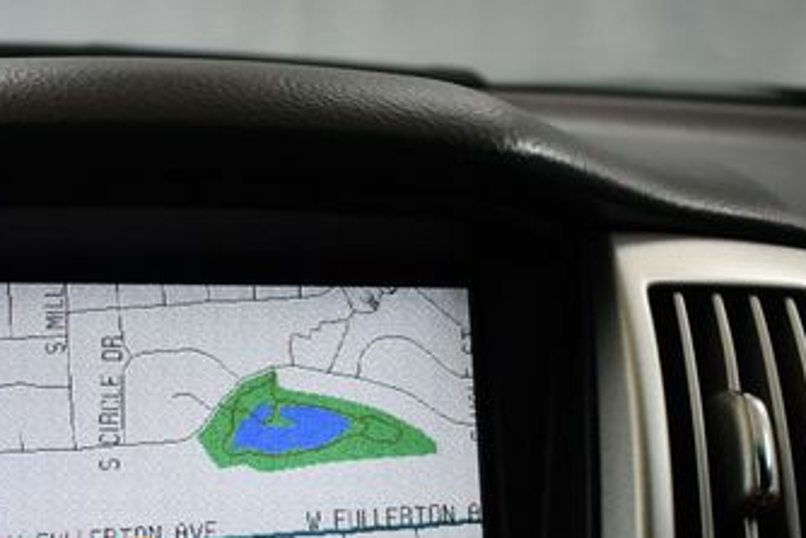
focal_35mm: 69
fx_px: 1545
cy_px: 468
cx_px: 125
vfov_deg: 19.4
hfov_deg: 28.4
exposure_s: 1/160
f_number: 3.5
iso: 800
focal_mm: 18
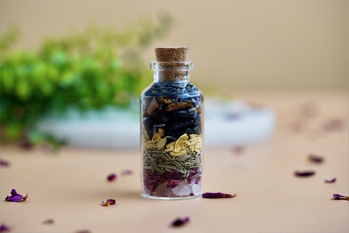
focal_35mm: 90
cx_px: 174
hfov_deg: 22.6
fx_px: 872
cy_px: 116
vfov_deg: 15.2
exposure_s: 1/125
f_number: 4.5
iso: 4000
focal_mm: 90
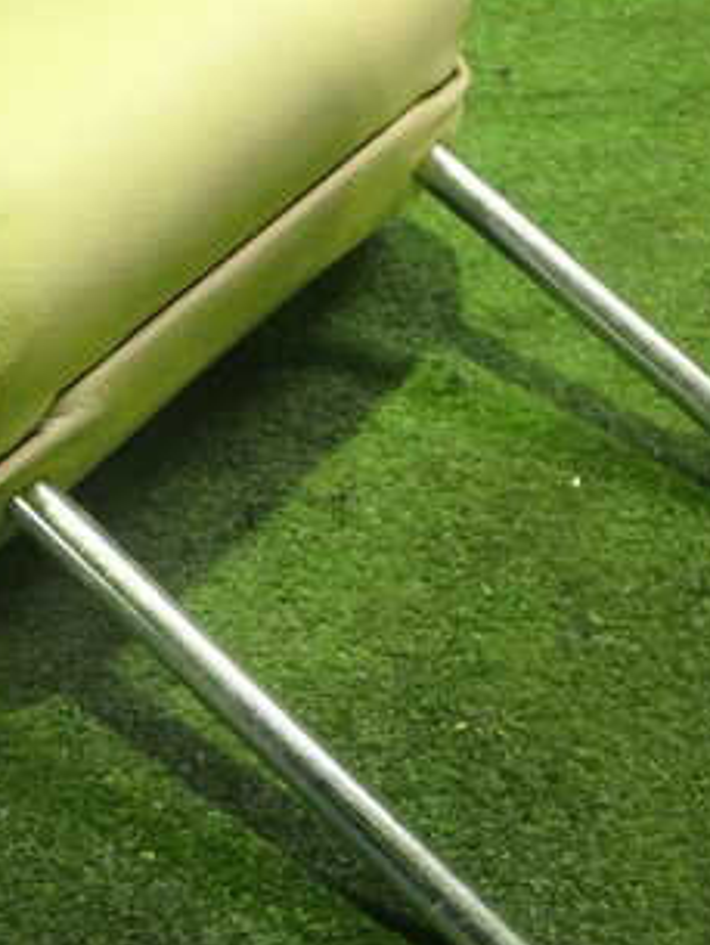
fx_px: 1612
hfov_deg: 24.6
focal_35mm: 59
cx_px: 195
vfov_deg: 32.7
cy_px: 415
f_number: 2.3
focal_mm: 5.4
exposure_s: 1/30
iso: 800
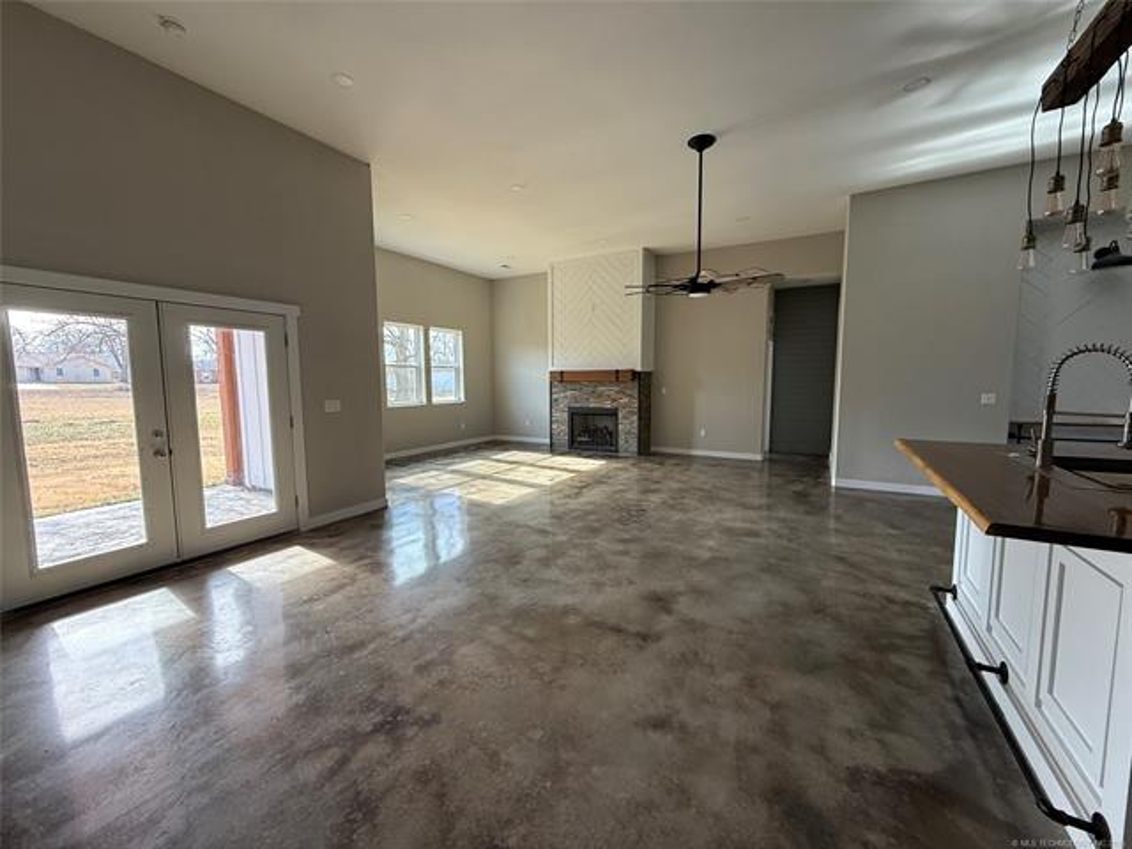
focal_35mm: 14
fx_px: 458
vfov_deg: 85.7
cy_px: 424
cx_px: 566
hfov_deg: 102.1
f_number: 2.2
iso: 160
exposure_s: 1/99
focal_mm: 2.22
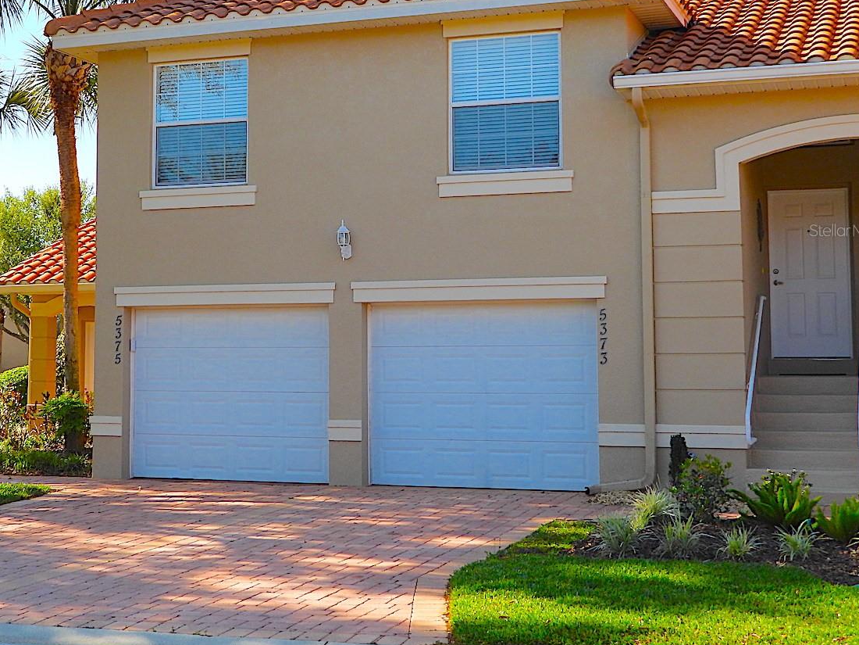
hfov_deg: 32.0
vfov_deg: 24.3
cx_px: 298
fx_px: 1489
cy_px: 230
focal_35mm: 60
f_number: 3.2
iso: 100
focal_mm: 7.9
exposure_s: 1/800
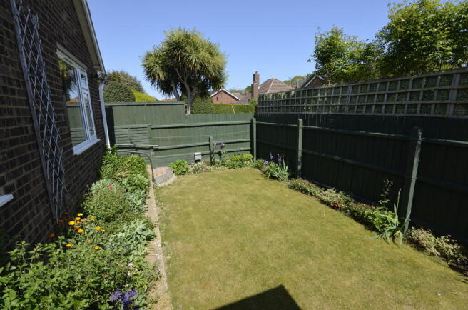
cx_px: 234
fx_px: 214
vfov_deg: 71.8
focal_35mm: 16
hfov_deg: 95.1
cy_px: 155
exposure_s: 1/250
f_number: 8
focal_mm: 11
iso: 160
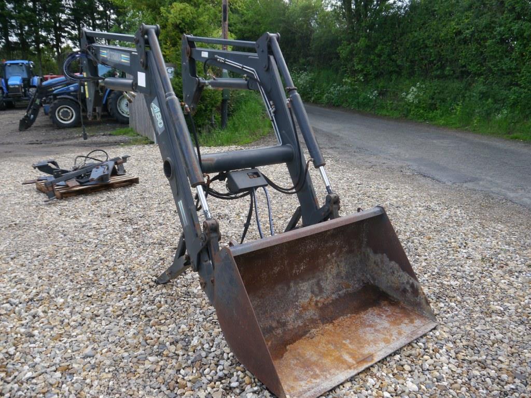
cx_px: 266
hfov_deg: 63.4
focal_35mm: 28
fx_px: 430
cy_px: 199
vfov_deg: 49.7
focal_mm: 14
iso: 160
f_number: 4.5
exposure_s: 1/160
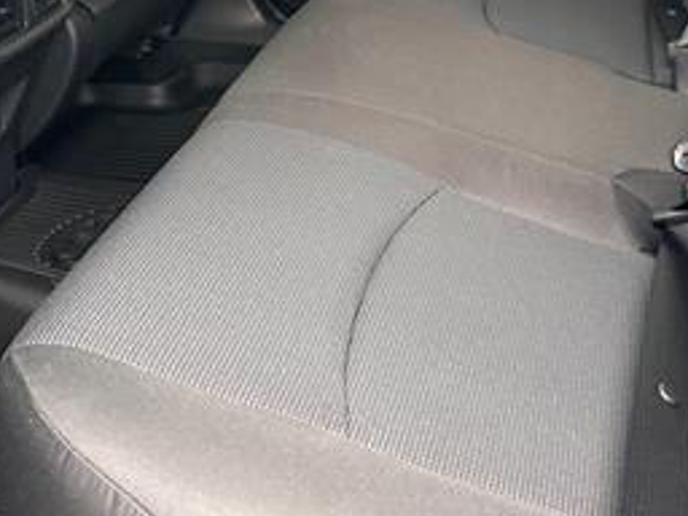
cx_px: 460
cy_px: -64
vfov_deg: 22.9
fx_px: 1193
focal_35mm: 60
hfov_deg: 31.9
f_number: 1.78
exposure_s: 1/60
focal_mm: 6.86
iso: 320
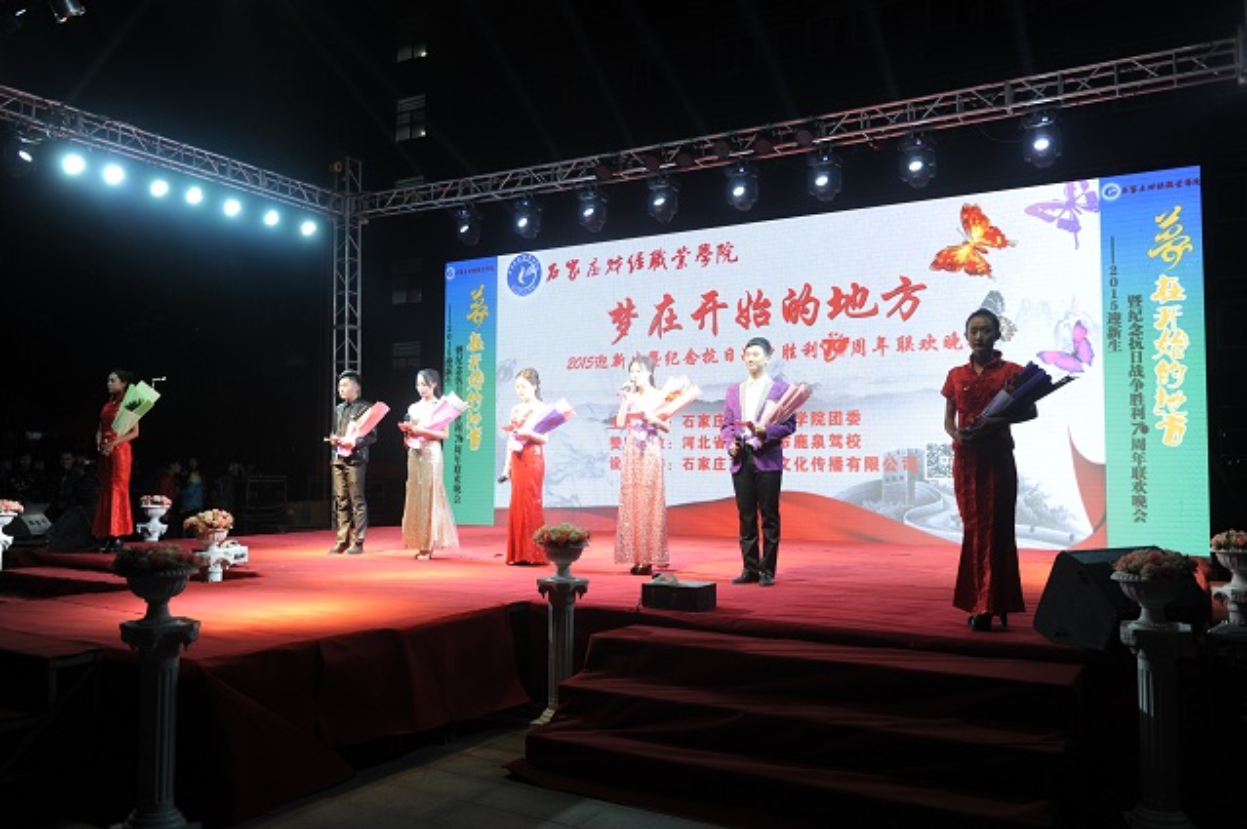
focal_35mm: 29
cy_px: 414
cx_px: 624
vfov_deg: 44.9
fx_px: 1004
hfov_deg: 63.7
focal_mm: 29
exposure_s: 1/60
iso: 400
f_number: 3.5
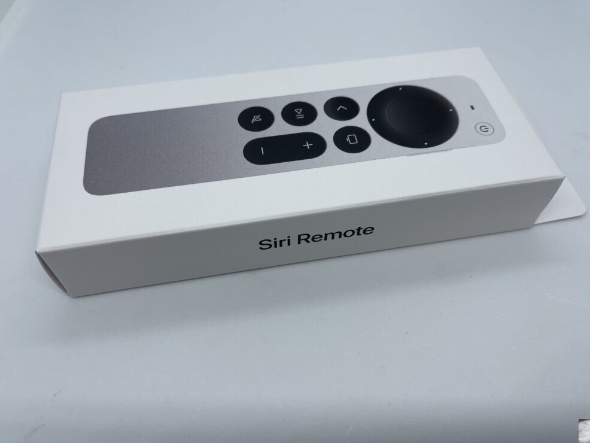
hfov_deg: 65.3
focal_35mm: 27
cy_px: 219
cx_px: 302
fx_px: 460
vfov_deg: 51.4
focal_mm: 5.1
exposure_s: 1/363
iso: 32
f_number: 1.6
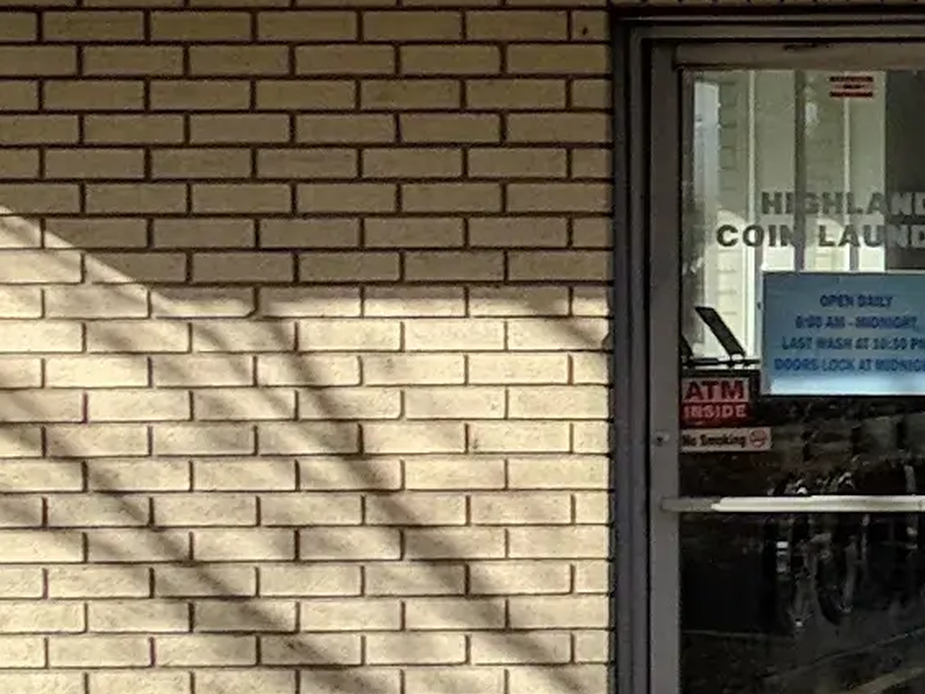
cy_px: 310
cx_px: 2204
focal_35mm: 186
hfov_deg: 9.5
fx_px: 4970
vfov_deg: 8.0
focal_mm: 4.67
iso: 61
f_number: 2
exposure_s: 1/1783
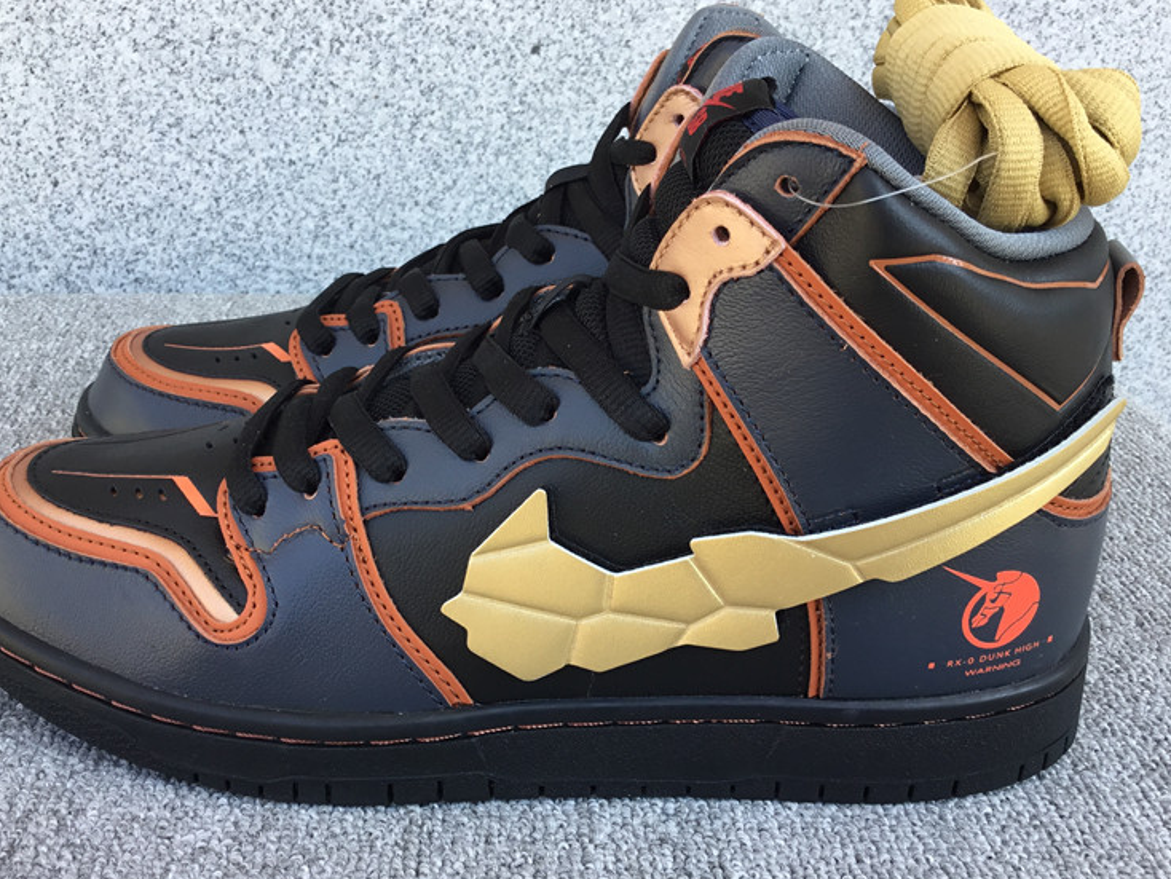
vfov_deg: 37.7
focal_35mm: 38
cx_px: 550
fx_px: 1286
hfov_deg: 48.9
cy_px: 446
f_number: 2.4
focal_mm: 3.3
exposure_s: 1/104
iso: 25
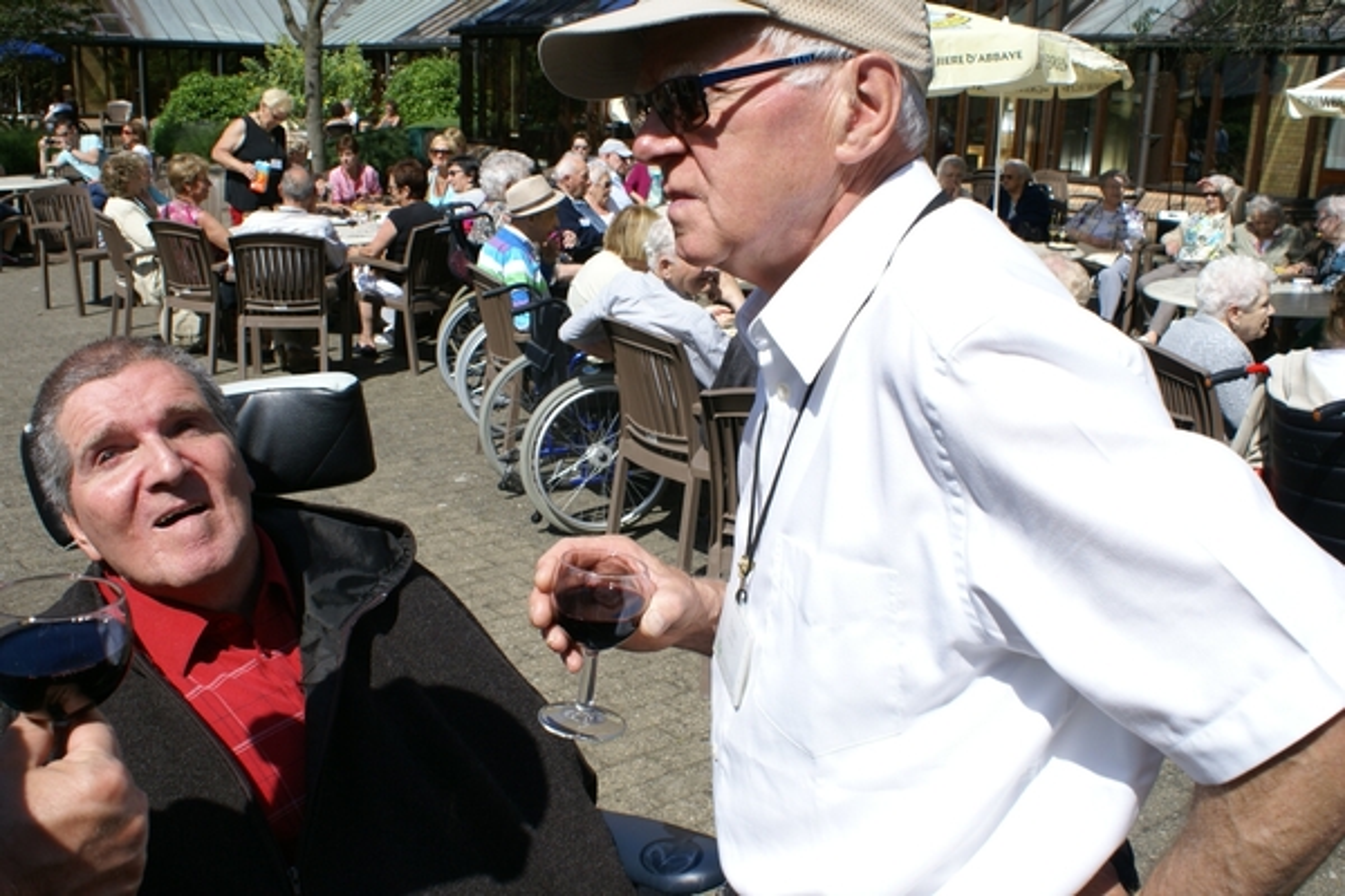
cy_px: 448
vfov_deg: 40.0
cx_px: 672
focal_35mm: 33
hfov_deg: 57.2
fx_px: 1233
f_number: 10
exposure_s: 1/200
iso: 100
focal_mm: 22
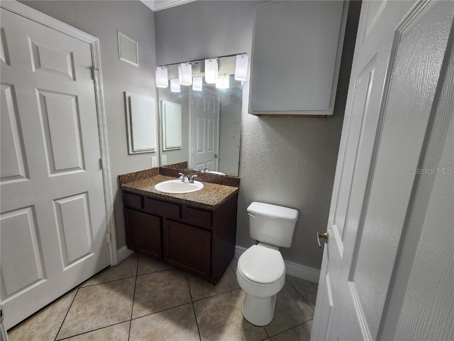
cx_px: 227
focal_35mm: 13
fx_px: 170
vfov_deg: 89.9
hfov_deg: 106.2
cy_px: 170
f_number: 2.2
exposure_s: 1/60
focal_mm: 2.2
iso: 100
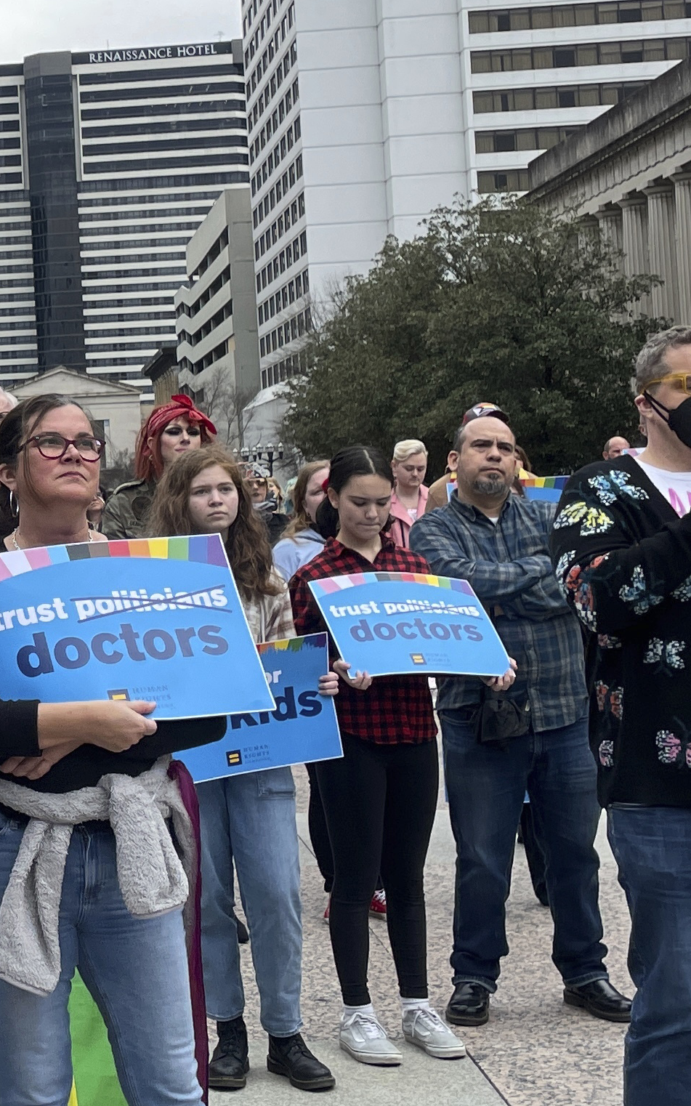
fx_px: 2200
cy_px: 429
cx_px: -235
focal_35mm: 73
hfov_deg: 16.7
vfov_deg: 28.1
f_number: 1.6
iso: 32
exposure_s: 1/1006
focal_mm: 4.2
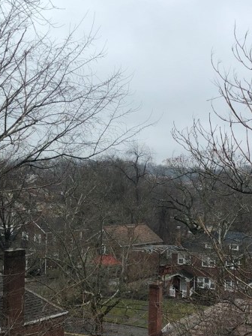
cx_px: 145
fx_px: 466
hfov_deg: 30.2
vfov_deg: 39.6
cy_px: 186
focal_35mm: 48
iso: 20
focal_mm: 4
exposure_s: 1/631
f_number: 1.8
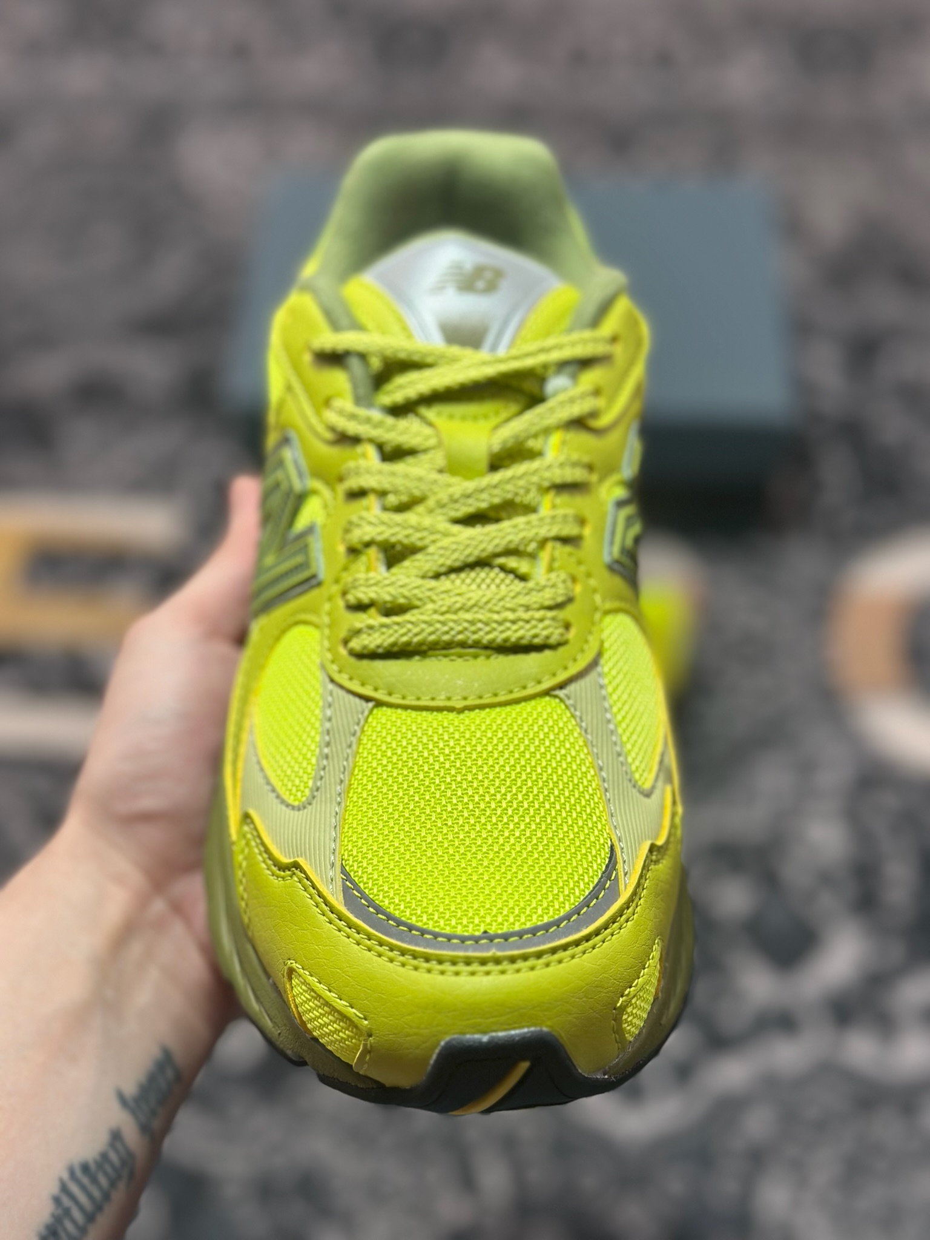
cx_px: 465
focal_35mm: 48
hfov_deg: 30.3
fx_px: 1719
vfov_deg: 39.7
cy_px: 620
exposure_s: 1/634
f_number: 1.78
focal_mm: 6.86
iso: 80
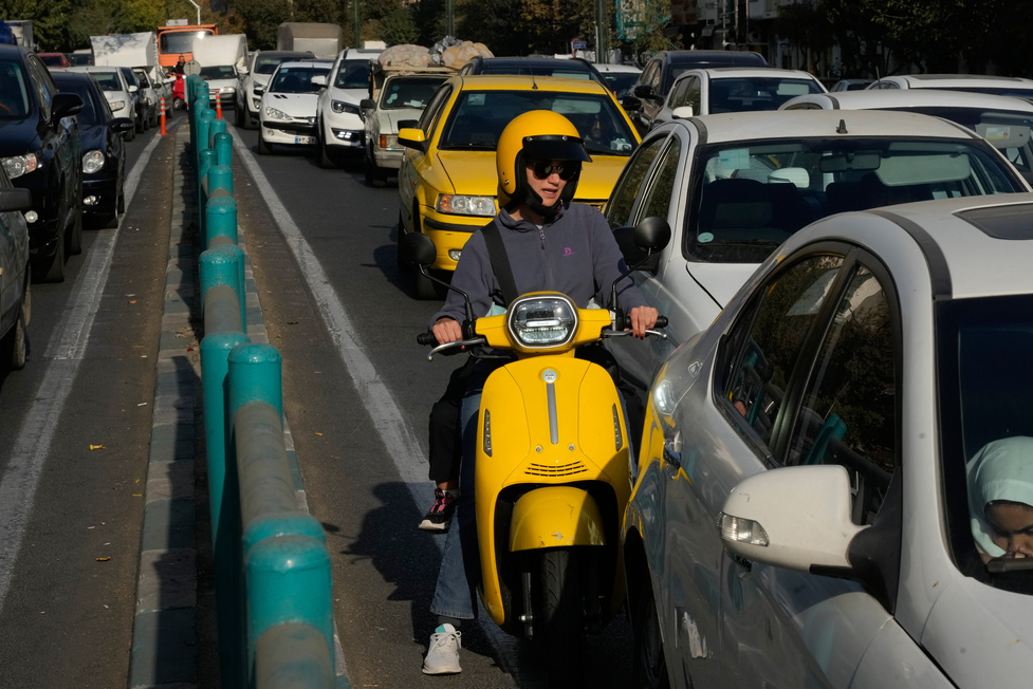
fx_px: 3157
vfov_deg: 12.5
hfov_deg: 18.6
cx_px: 536
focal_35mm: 110
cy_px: 337
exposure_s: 1/800
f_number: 18
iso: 800
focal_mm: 105
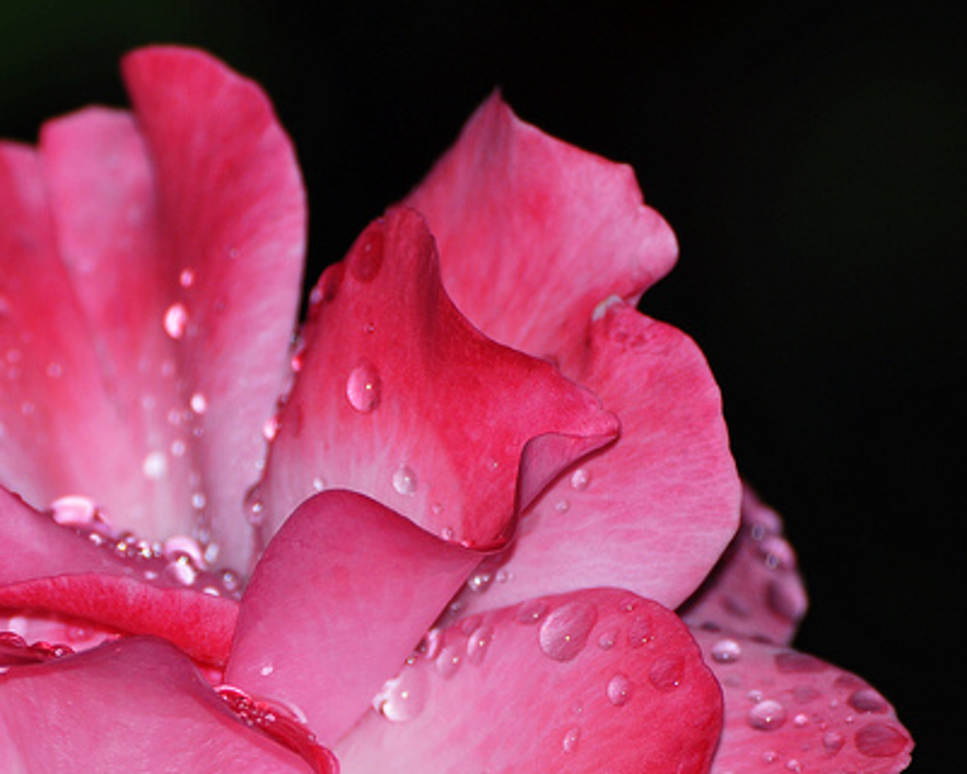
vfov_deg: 2.1
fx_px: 21327
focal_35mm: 745
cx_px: 403
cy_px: 616
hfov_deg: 2.6
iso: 200
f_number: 9
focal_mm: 250
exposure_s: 1/60
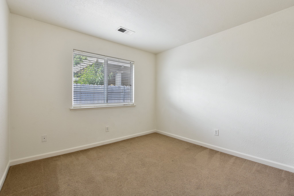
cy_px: 98
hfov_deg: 100.4
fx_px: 122
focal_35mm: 15
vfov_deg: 77.3
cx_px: 147
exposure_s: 1/1.25
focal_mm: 10
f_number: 8
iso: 100
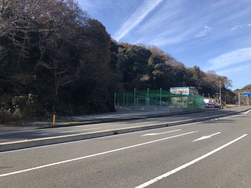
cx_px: 126
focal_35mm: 28
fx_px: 203
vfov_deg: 49.7
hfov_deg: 63.4
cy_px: 94
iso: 20
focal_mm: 4
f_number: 1.8
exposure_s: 1/800
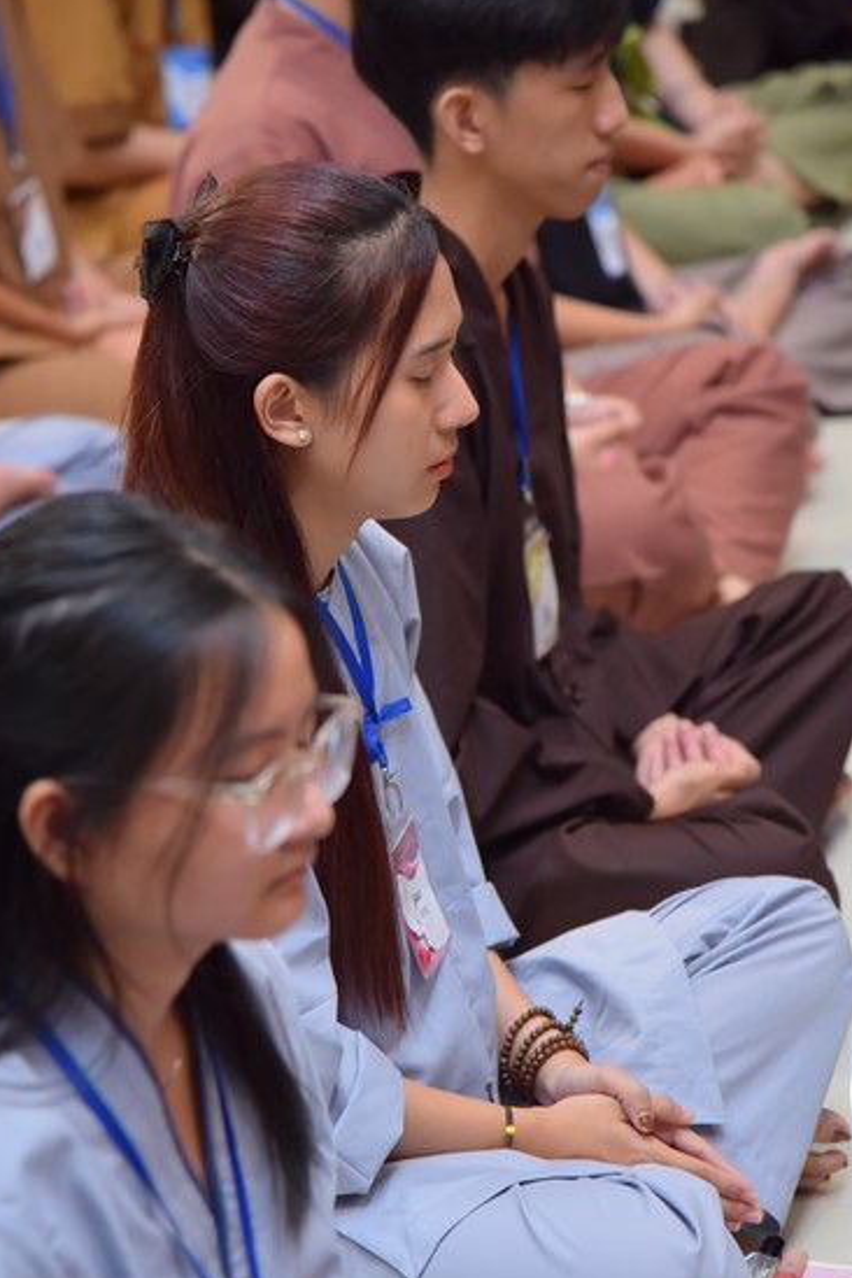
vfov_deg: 14.4
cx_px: 369
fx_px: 5041
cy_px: 633
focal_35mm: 142
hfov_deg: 9.7
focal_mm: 120
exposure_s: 1/160
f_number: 4.5
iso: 1250
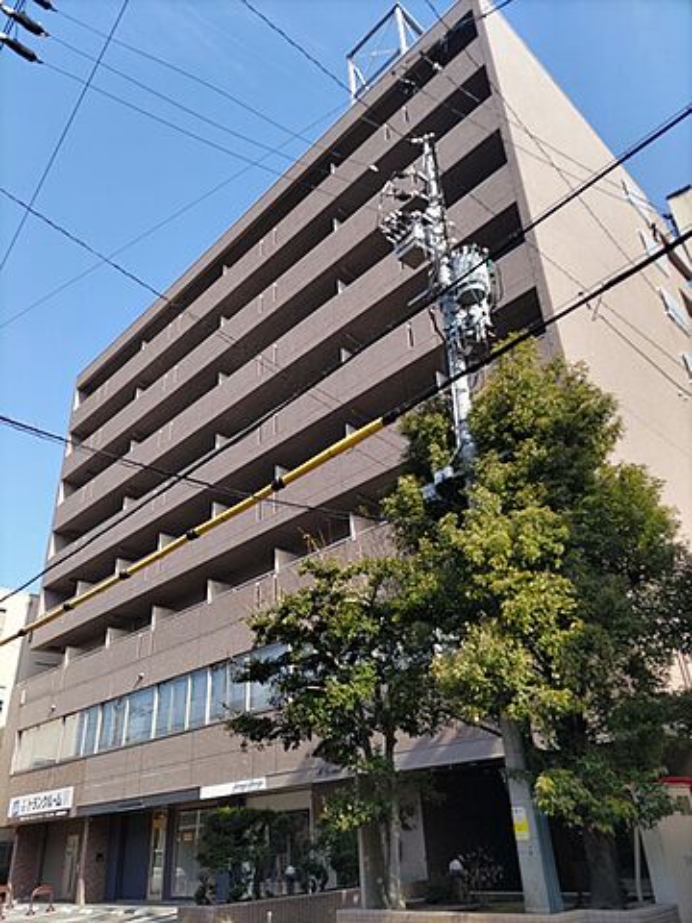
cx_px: 346
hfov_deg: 53.1
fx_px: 693
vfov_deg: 67.3
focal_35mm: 26
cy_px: 462
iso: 50
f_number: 1.79
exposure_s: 1/295
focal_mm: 4.8
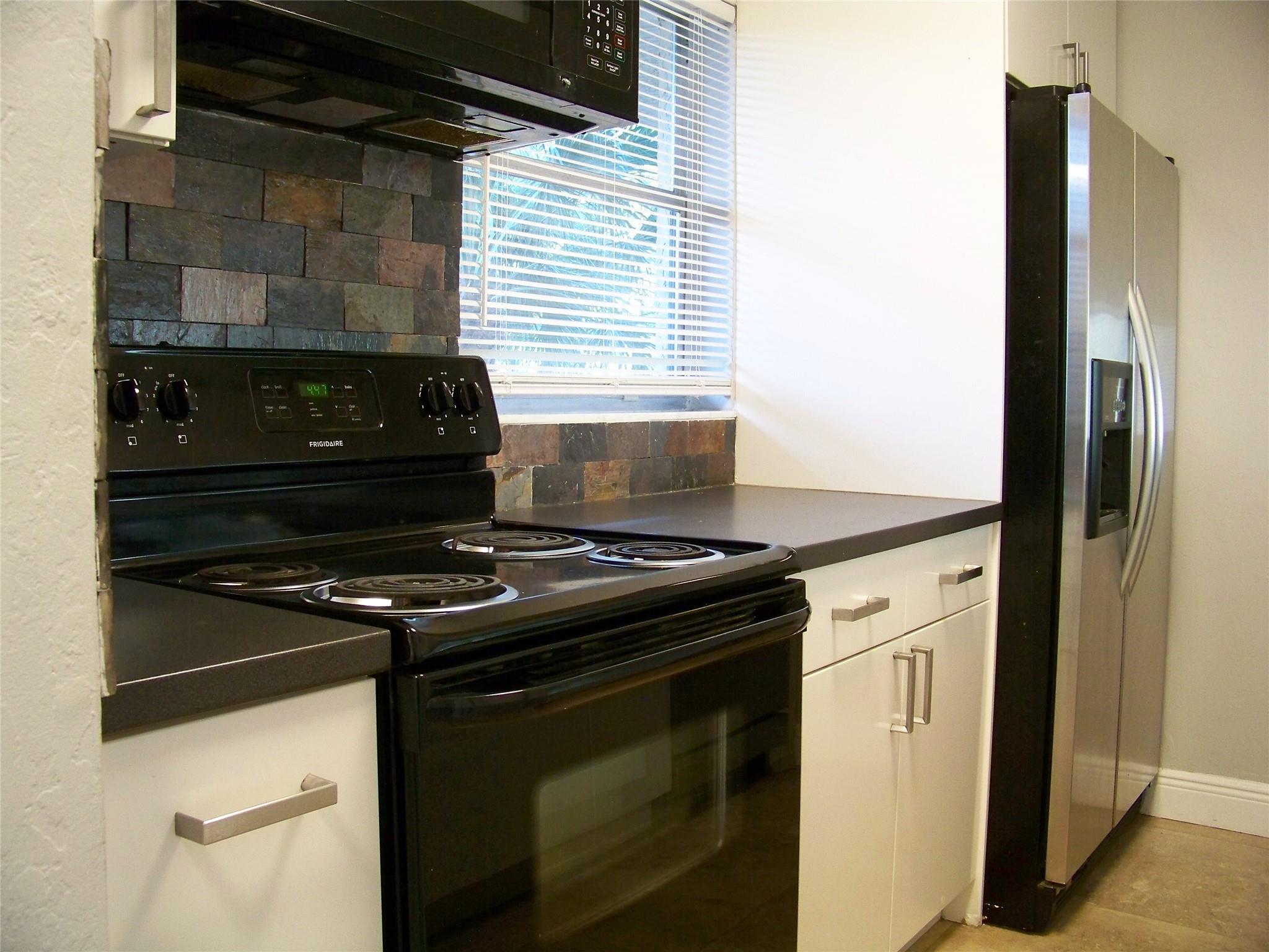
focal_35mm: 33
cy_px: 476
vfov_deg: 42.9
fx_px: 1210
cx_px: 634
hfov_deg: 55.4
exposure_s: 1/30
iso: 250
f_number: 2.8
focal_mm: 5.85
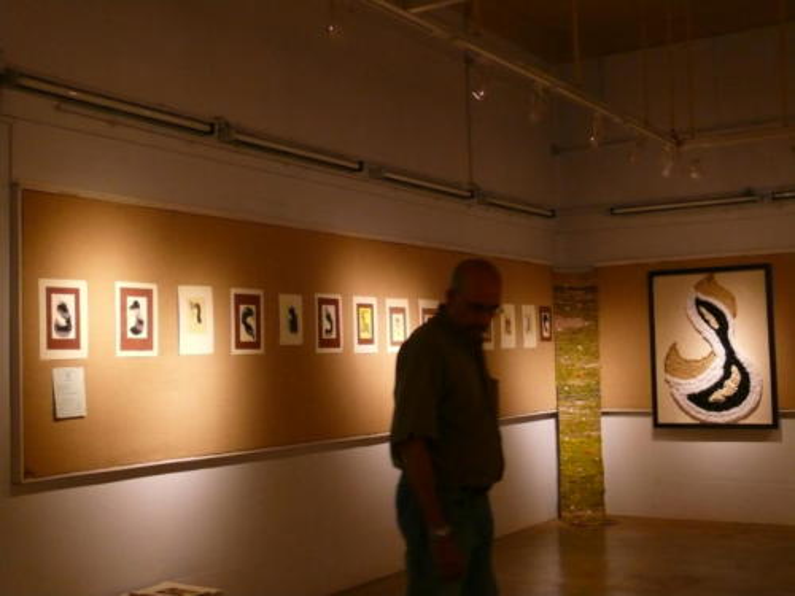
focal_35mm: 47
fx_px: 1079
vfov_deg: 30.9
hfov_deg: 40.4
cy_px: 298
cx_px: 398
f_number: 3.2
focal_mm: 9.8
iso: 400
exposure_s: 1/30
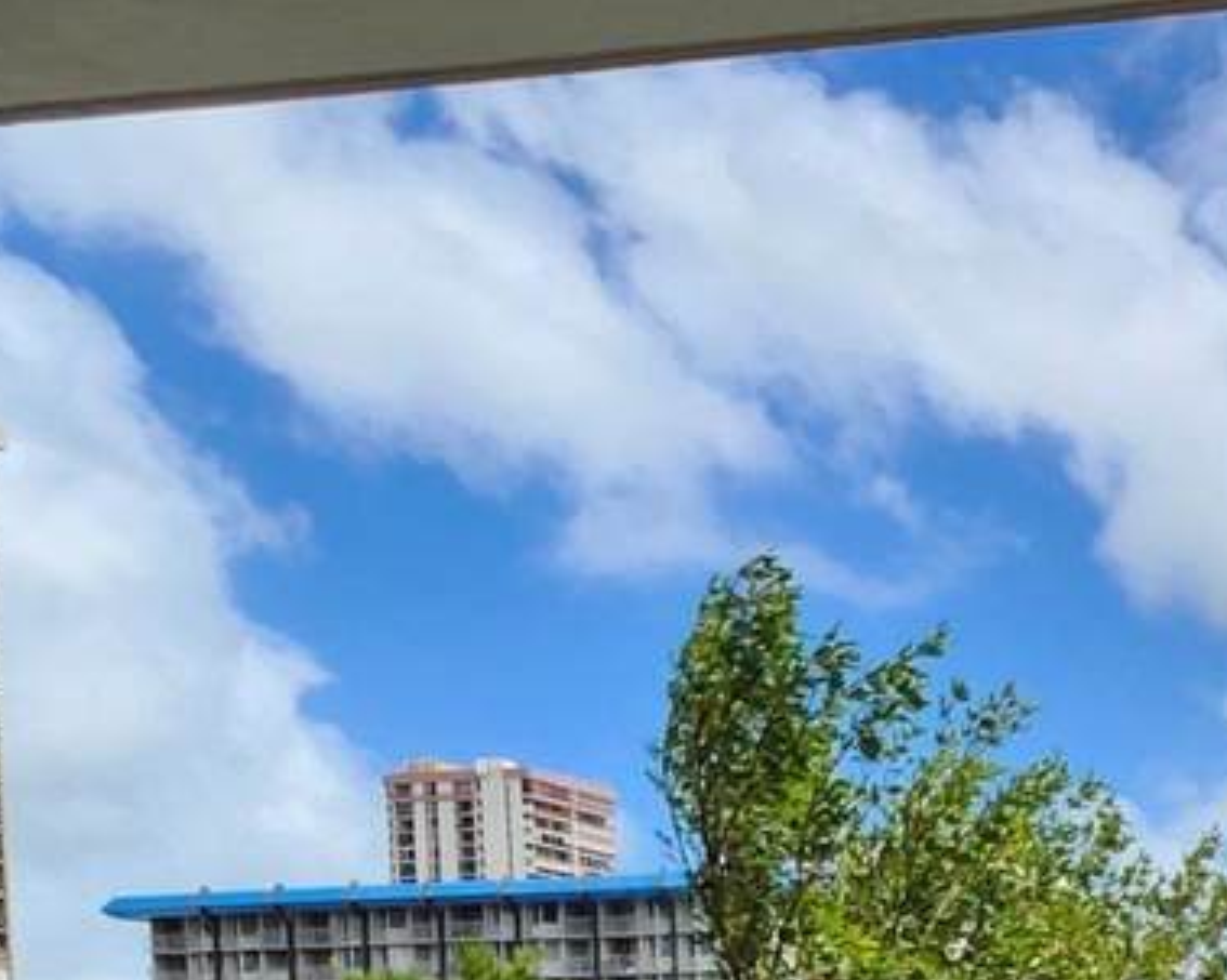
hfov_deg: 32.5
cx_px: 1587
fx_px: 1561
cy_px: 1217
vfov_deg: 29.3
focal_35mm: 43
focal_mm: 1.74
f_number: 2.2
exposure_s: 1/1667
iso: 40
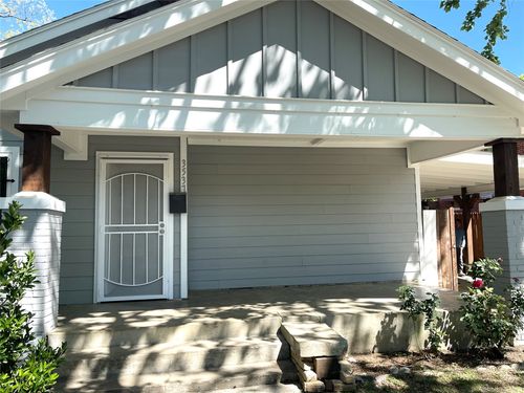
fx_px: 378
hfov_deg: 69.4
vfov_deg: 54.9
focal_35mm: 25
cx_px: 262
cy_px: 196
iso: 32
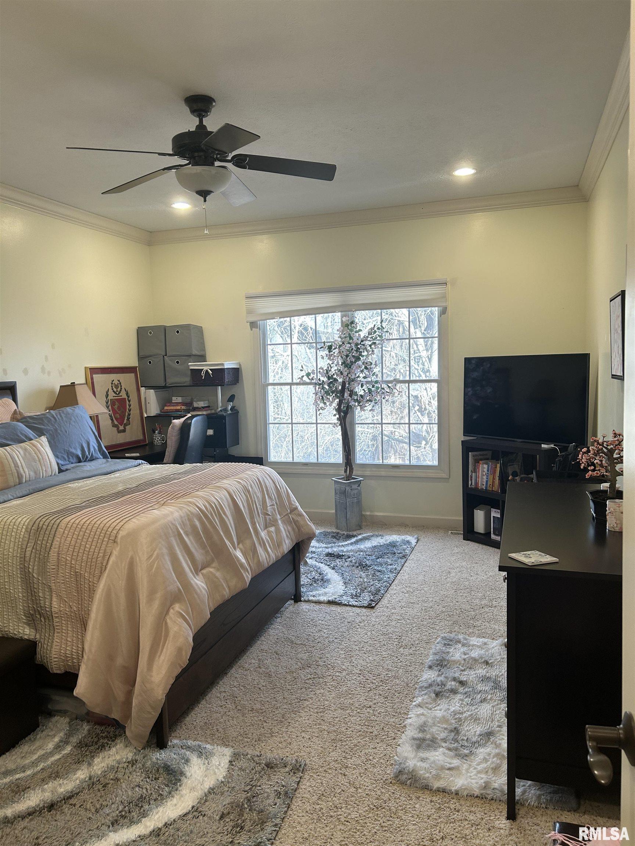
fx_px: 636
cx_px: 318
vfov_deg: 67.3
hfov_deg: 53.1
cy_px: 423
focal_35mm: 26
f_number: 1.5
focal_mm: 5.7
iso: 80
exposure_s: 1/60
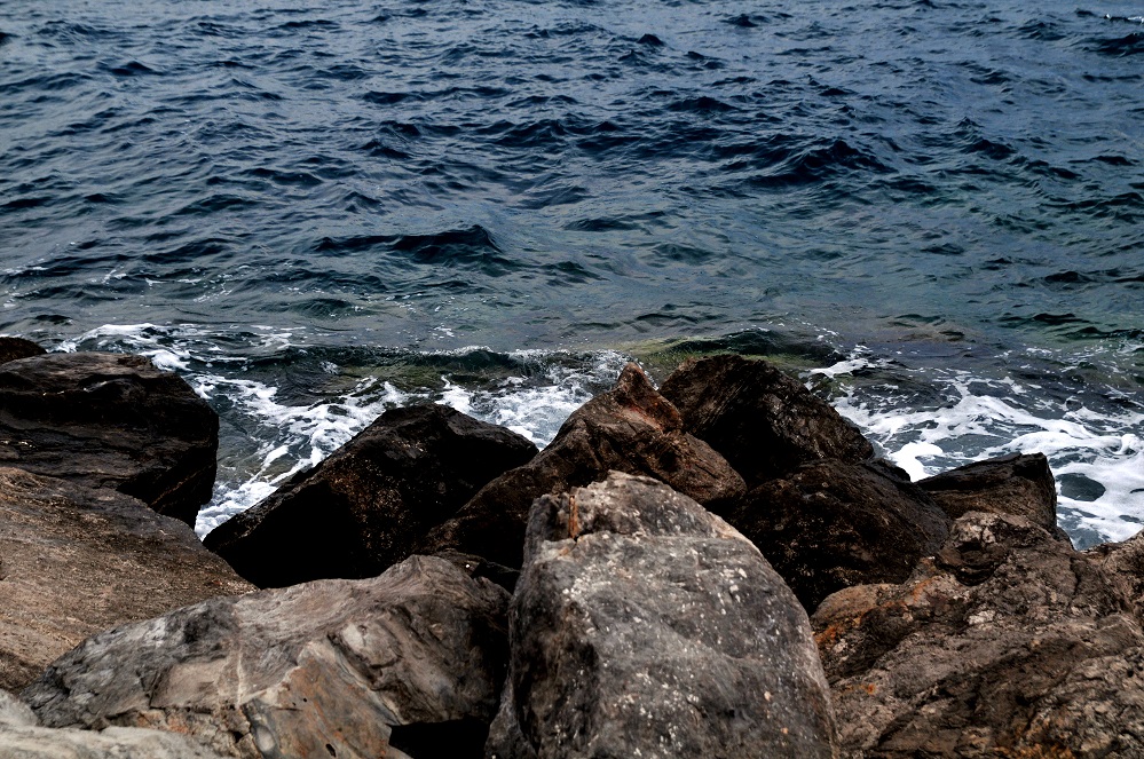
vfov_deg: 23.7
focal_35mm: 57
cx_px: 572
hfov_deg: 35.1
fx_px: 1809
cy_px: 380
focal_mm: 38
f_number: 6.3
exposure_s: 1/1250
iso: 250
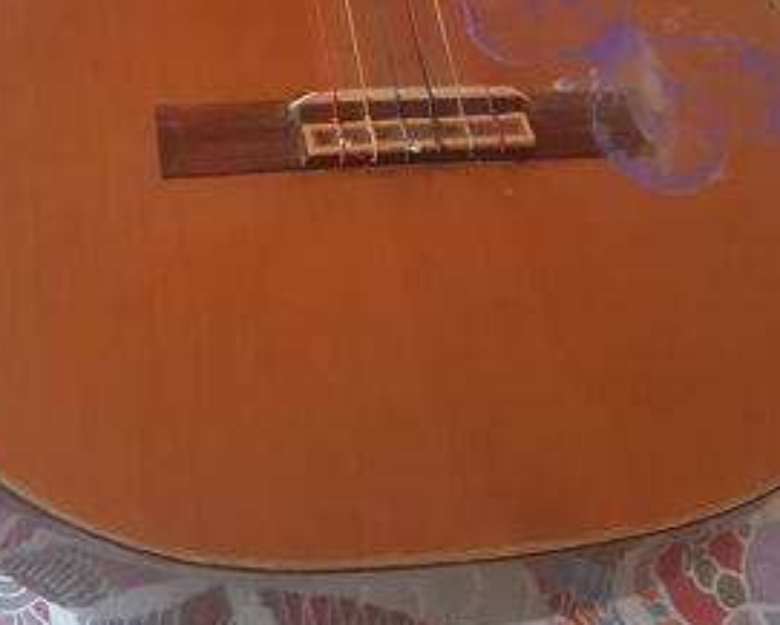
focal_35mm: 60
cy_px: -55
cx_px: 282
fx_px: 1386
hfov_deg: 31.3
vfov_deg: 23.9
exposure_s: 1/50
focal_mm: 3.93
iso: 250
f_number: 1.7
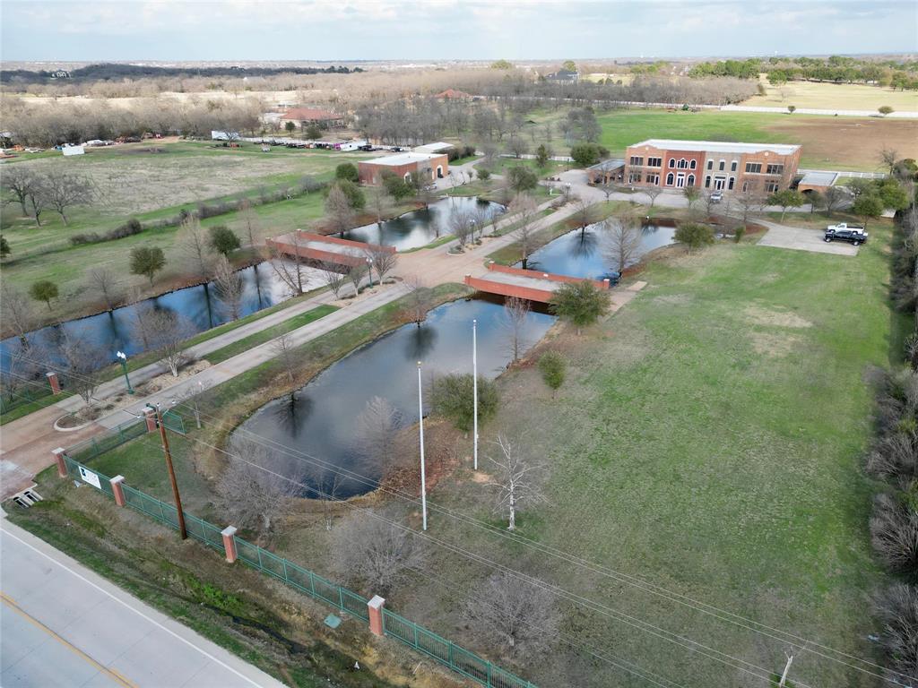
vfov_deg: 56.8
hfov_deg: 71.6
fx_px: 636
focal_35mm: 24
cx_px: 459
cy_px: 344
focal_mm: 6.72
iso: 200
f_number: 1.7
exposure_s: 1/1250
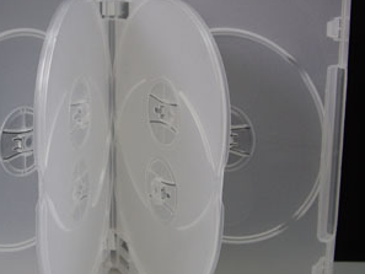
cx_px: 124
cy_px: 137
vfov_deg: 22.9
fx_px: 675
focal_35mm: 64
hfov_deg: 30.1
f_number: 2.8
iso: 100
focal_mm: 7.9
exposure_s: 1/60
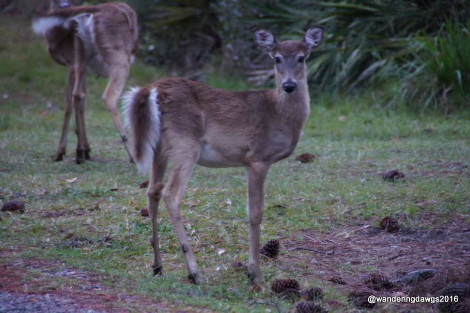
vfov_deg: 4.4
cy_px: 156
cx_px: 235
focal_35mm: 315
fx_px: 4111
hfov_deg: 6.5
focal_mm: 210
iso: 1600
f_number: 6.3
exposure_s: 1/4
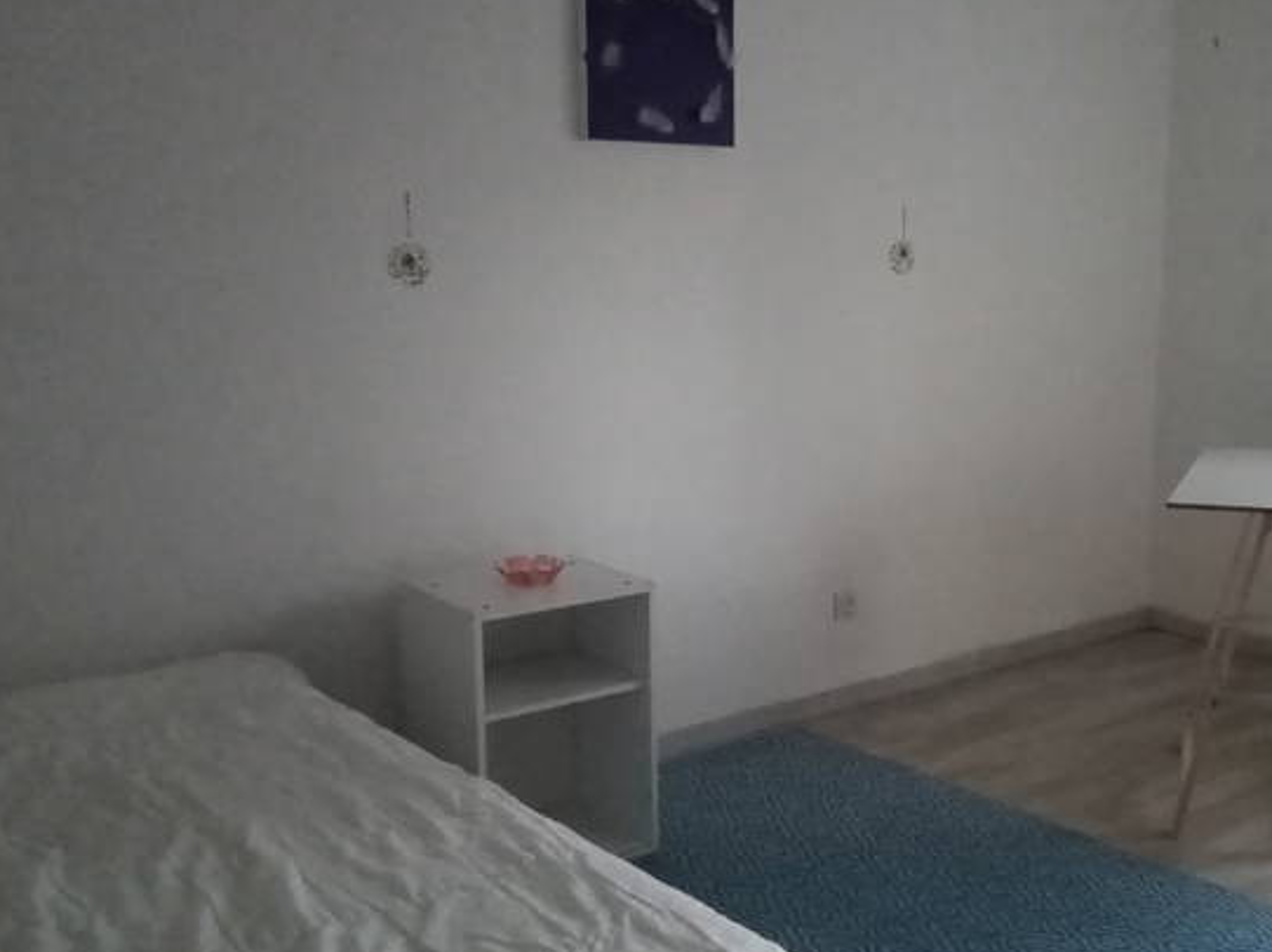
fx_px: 1395
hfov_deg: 48.3
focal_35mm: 38
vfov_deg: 37.7
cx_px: 828
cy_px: 517
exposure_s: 1/20
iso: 1156
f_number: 1.8
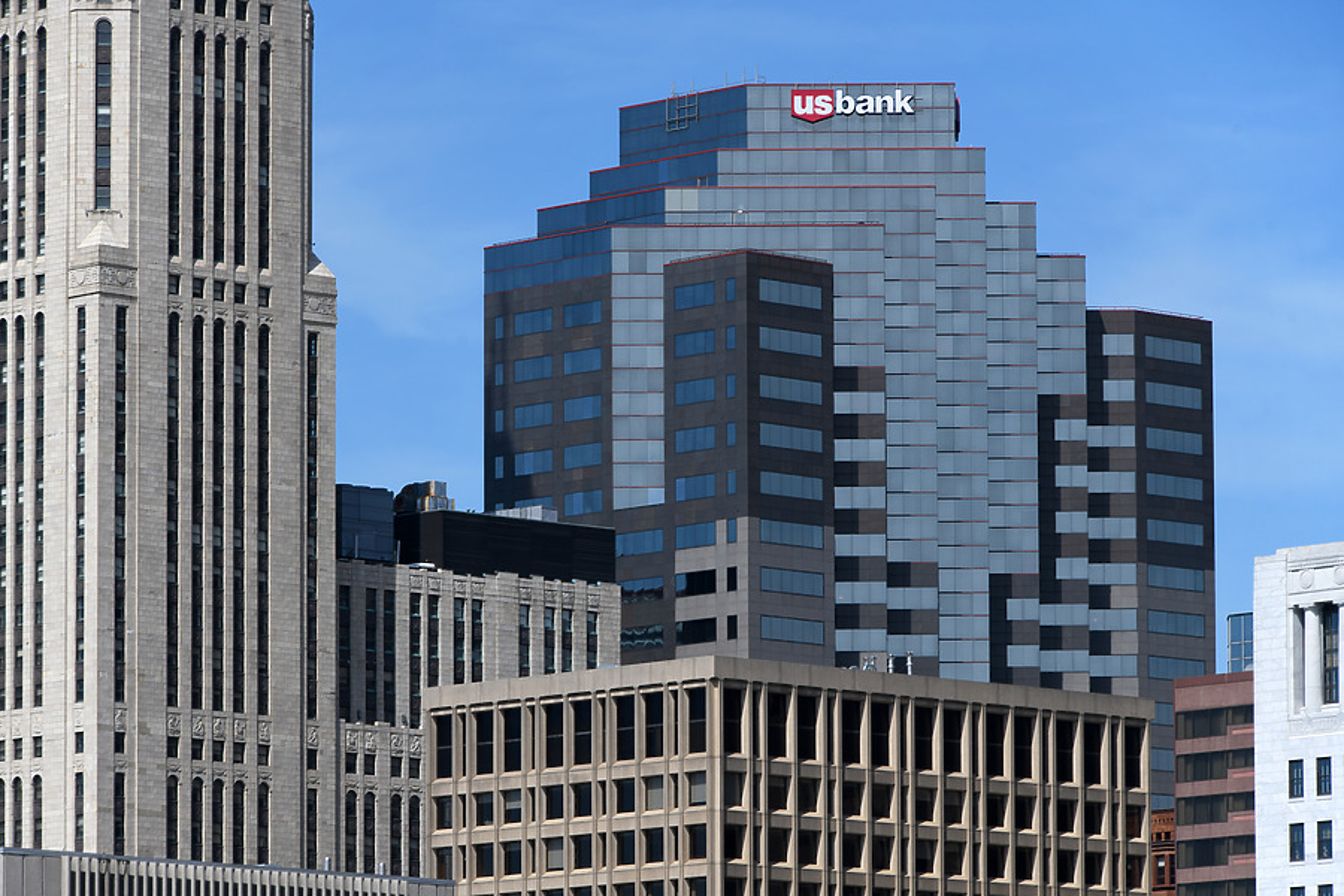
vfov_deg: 6.5
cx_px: 672
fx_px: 7839
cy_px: 448
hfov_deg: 9.8
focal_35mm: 210
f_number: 9
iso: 100
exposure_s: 1/320
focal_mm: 210
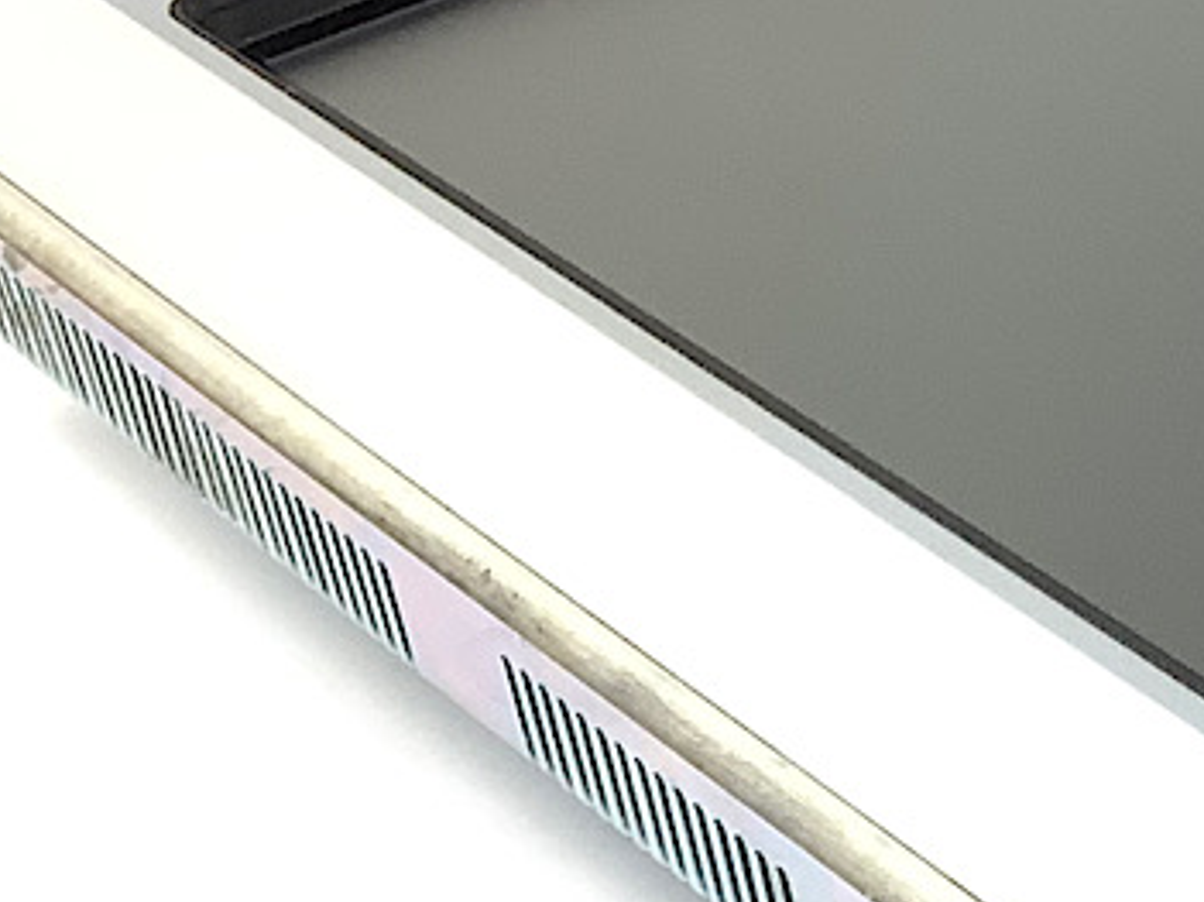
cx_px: 1720
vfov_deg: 14.0
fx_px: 3651
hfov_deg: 17.2
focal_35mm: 105
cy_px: 748
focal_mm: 3.3
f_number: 2.4
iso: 80
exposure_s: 1/50
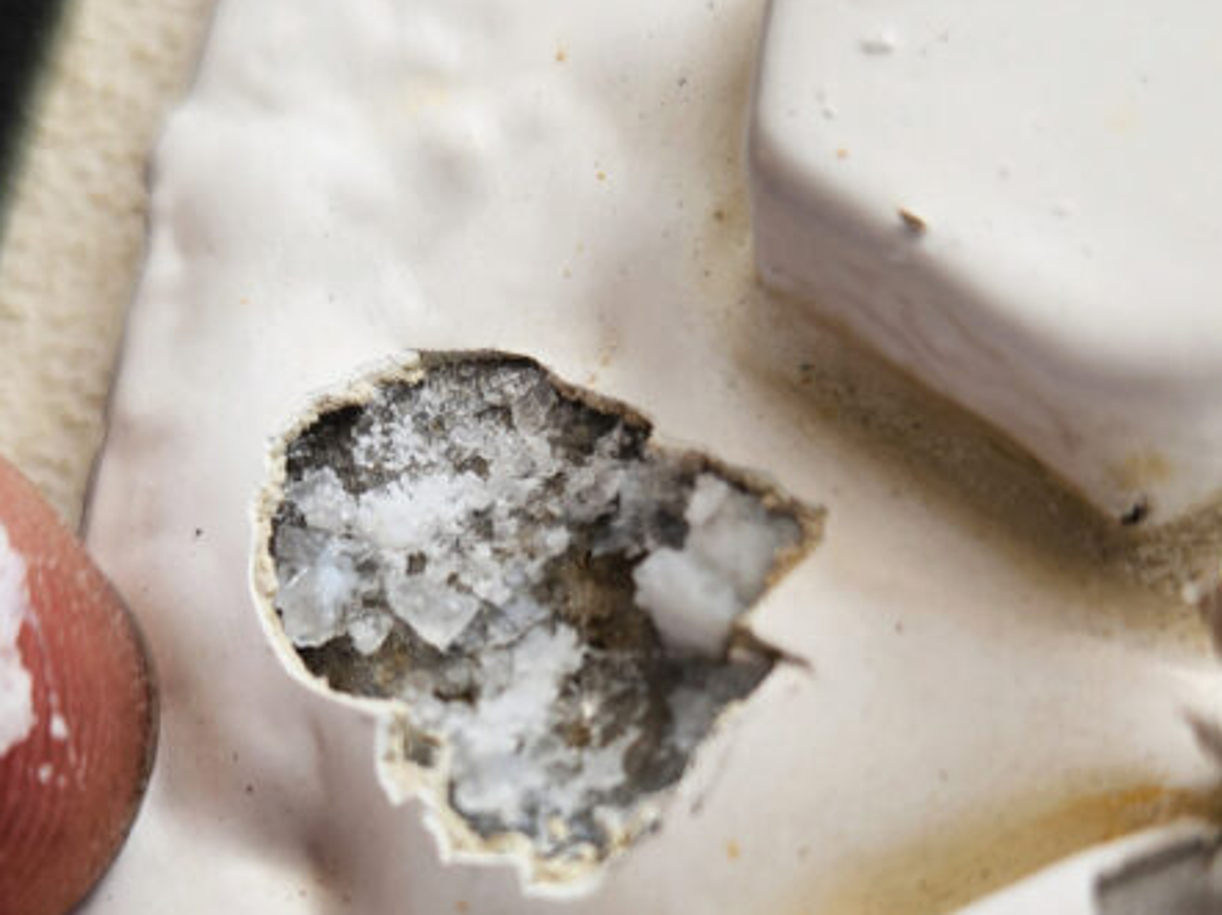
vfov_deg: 35.8
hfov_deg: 46.8
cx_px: 550
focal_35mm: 40
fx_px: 1411
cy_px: 547
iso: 20
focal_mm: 5.4
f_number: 1.8
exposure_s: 1/376
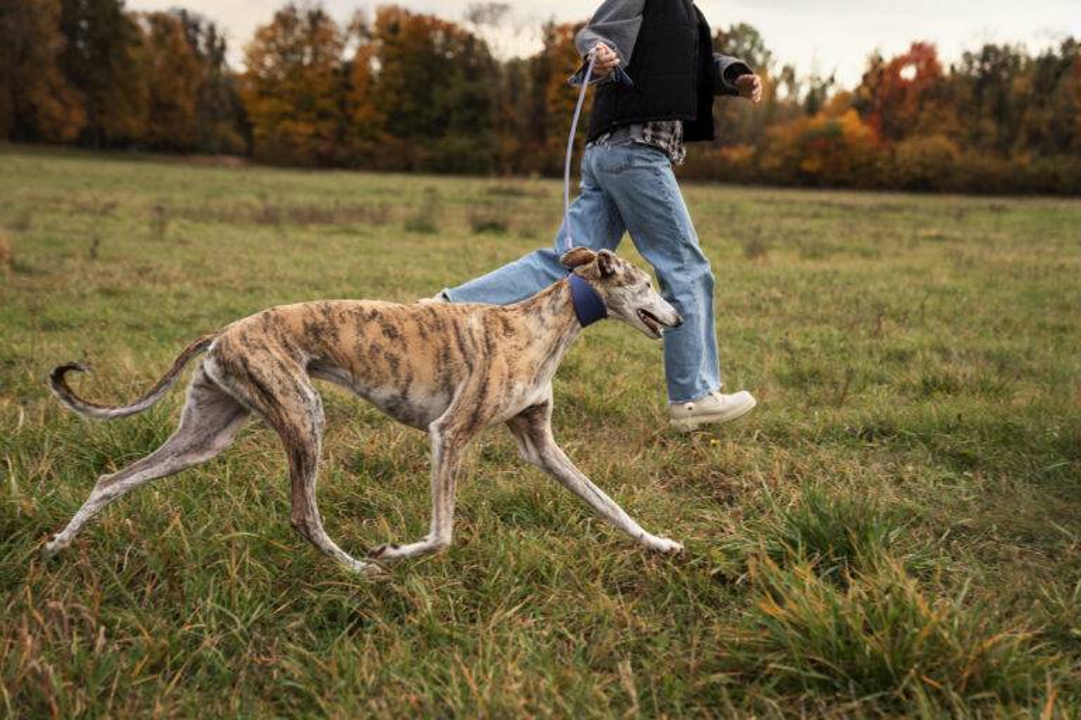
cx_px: 540
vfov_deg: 26.0
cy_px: 360
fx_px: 1561
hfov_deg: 38.2
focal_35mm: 52
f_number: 2.8
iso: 400
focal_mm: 52
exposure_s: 1/500
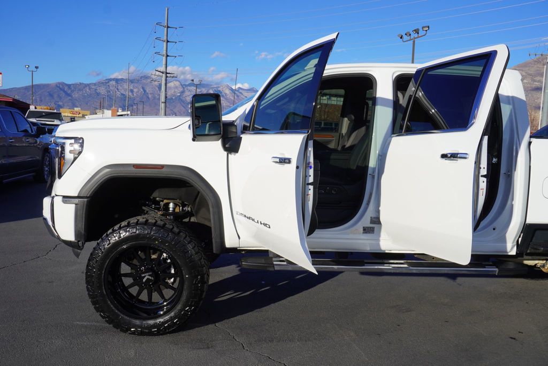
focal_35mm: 34
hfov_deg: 55.1
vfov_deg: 38.4
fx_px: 525
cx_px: 274
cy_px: 183
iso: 100
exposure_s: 1/160
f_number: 10
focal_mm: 23
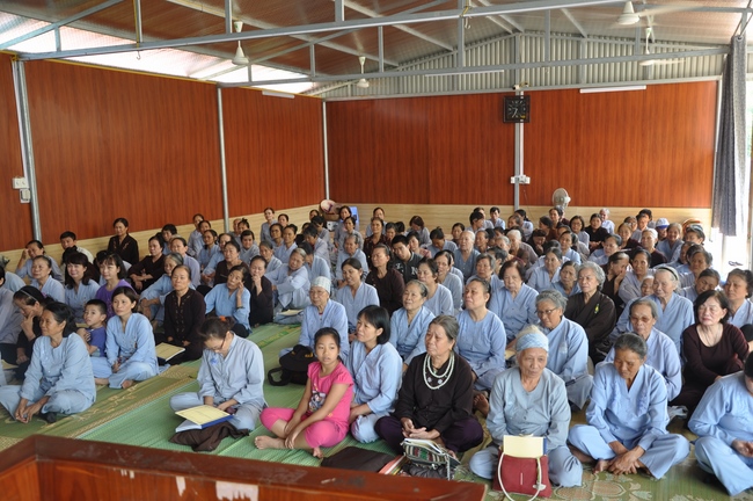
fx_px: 690
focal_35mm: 33
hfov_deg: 57.3
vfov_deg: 39.9
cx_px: 376
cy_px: 250
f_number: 5
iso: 200
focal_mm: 22
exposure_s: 1/25
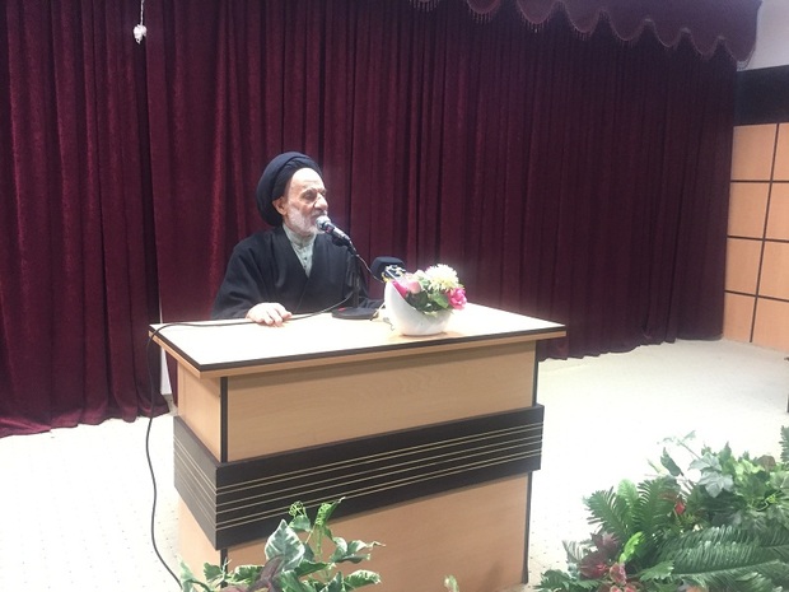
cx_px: 394
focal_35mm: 29
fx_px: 661
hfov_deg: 61.7
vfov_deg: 48.2
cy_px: 296
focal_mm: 4.15
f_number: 2.2
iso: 250
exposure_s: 1/25
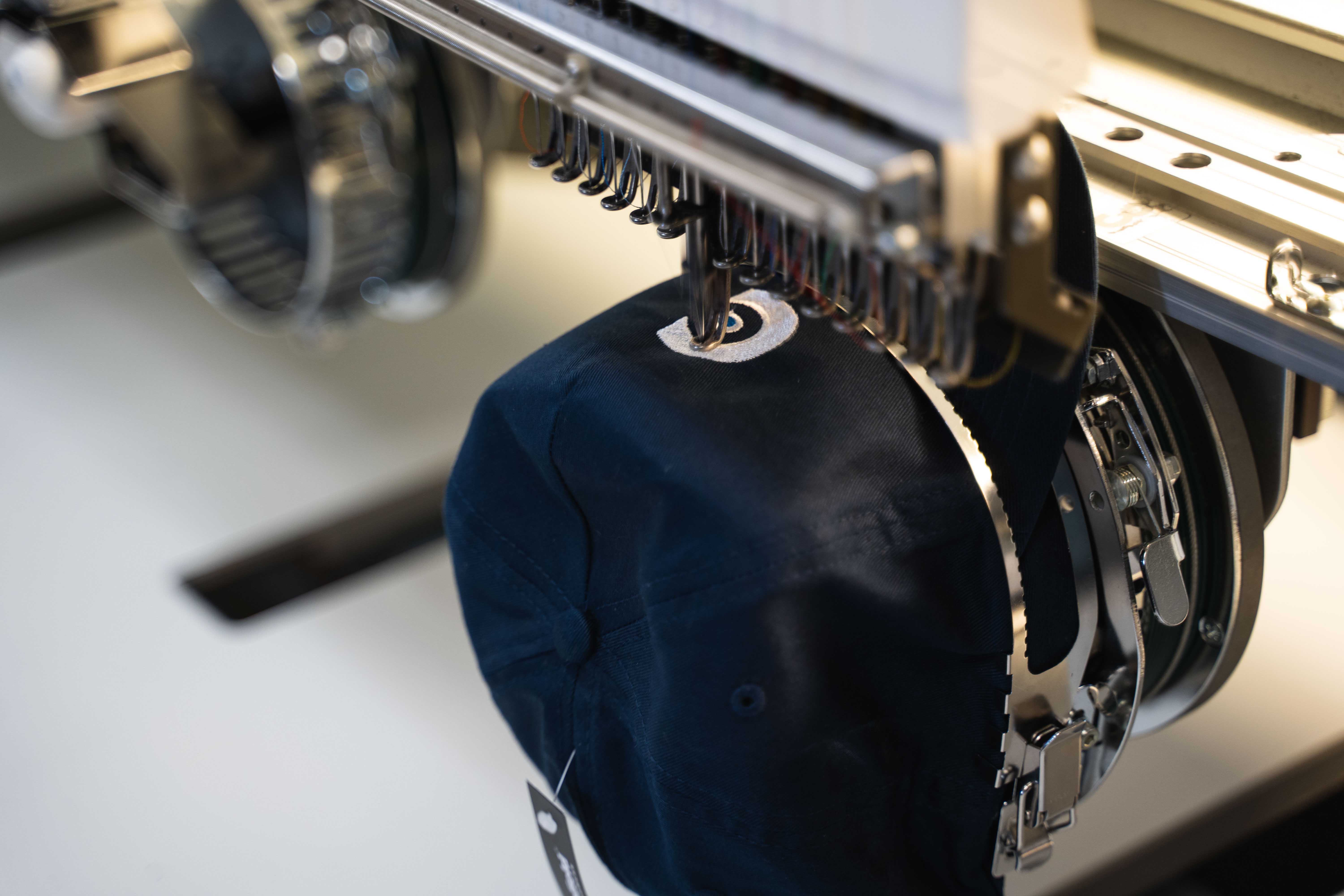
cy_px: 448
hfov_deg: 27.0
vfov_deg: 18.2
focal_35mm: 75
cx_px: 672
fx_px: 2800
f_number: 2.8
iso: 500
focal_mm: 75
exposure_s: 1/125
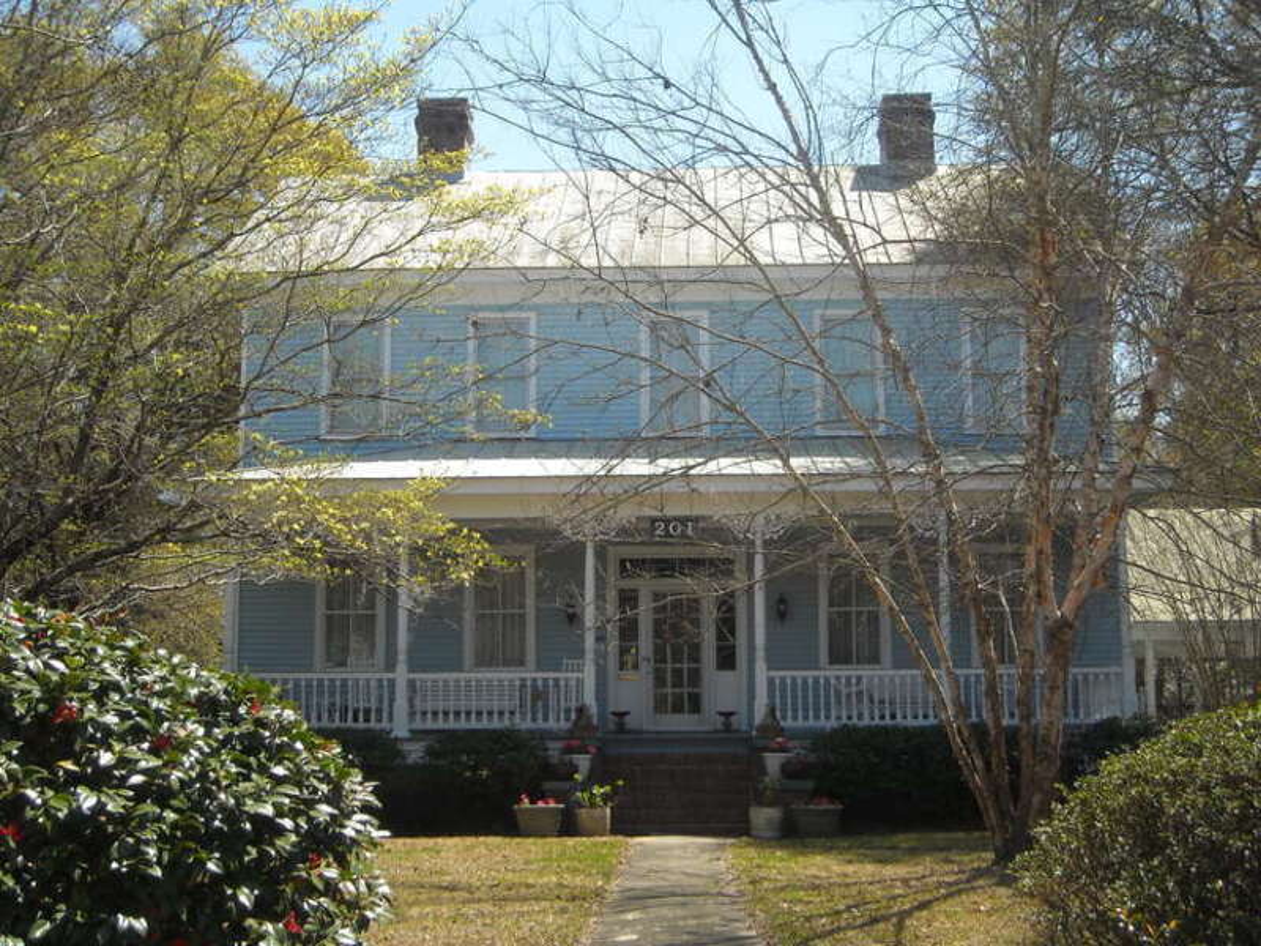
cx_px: 630
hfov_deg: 38.9
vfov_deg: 29.7
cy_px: 473
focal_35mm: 49
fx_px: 1785
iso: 64
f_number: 3.2
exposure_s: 1/620
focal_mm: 7.92
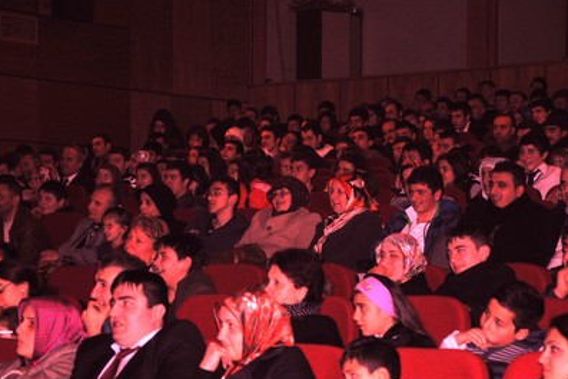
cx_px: 289
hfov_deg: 16.1
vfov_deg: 10.8
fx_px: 2013
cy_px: 200
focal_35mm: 128
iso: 400
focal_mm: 75
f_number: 5.3
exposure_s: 1/60
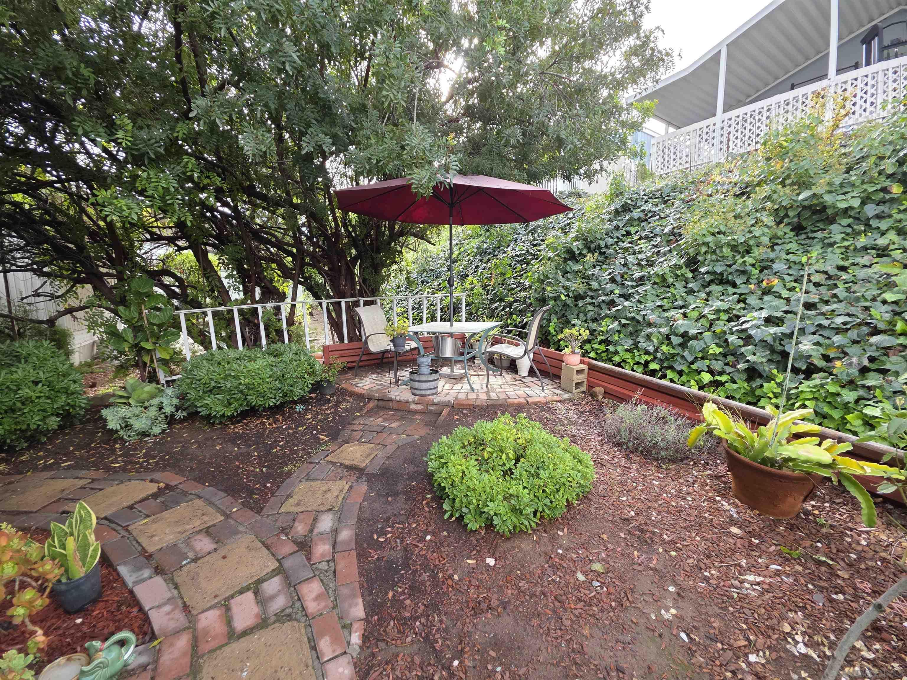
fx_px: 341
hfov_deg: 106.2
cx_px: 454
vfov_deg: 89.9
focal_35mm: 13
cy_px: 340
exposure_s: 1/120
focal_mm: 2.2
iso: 25
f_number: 1.9
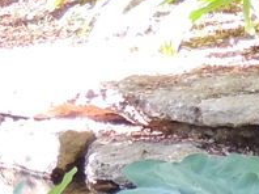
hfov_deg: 5.9
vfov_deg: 4.4
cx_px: 620
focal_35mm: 324
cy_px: 592
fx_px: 2421
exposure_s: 1/30
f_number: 3.6
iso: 400
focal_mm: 8.9
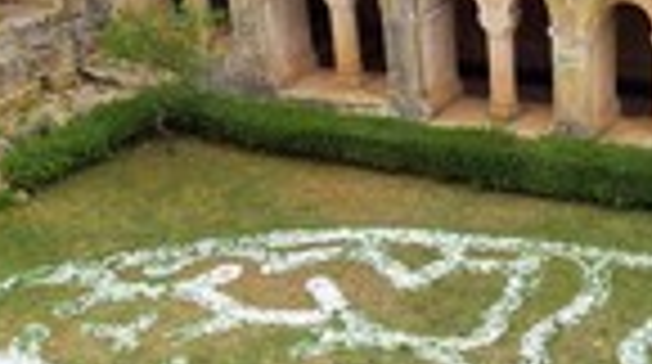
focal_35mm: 73
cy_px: 467
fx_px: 1260
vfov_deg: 15.7
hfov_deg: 28.4
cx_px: 528
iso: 200
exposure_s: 1/125
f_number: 14
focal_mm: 24
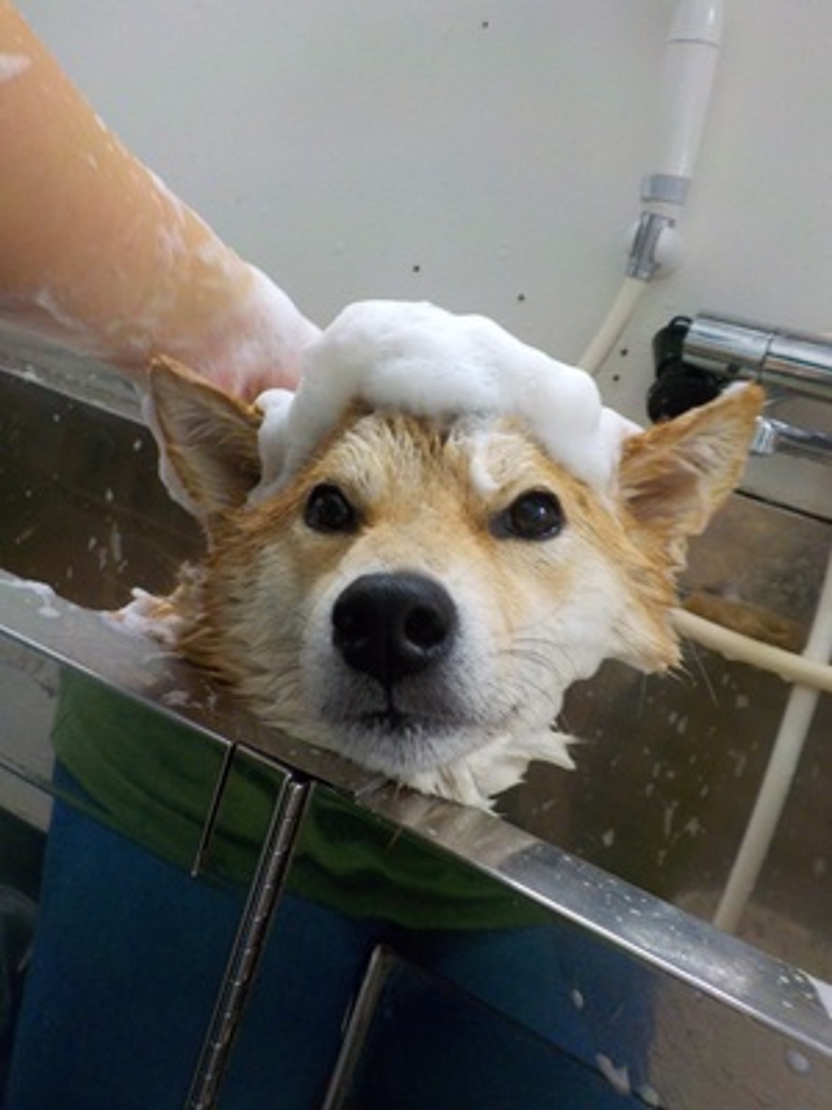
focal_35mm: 30
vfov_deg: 60.0
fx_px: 961
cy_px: 555
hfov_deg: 46.8
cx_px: 416
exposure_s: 1/30
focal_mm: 4.1
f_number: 3.3
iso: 320
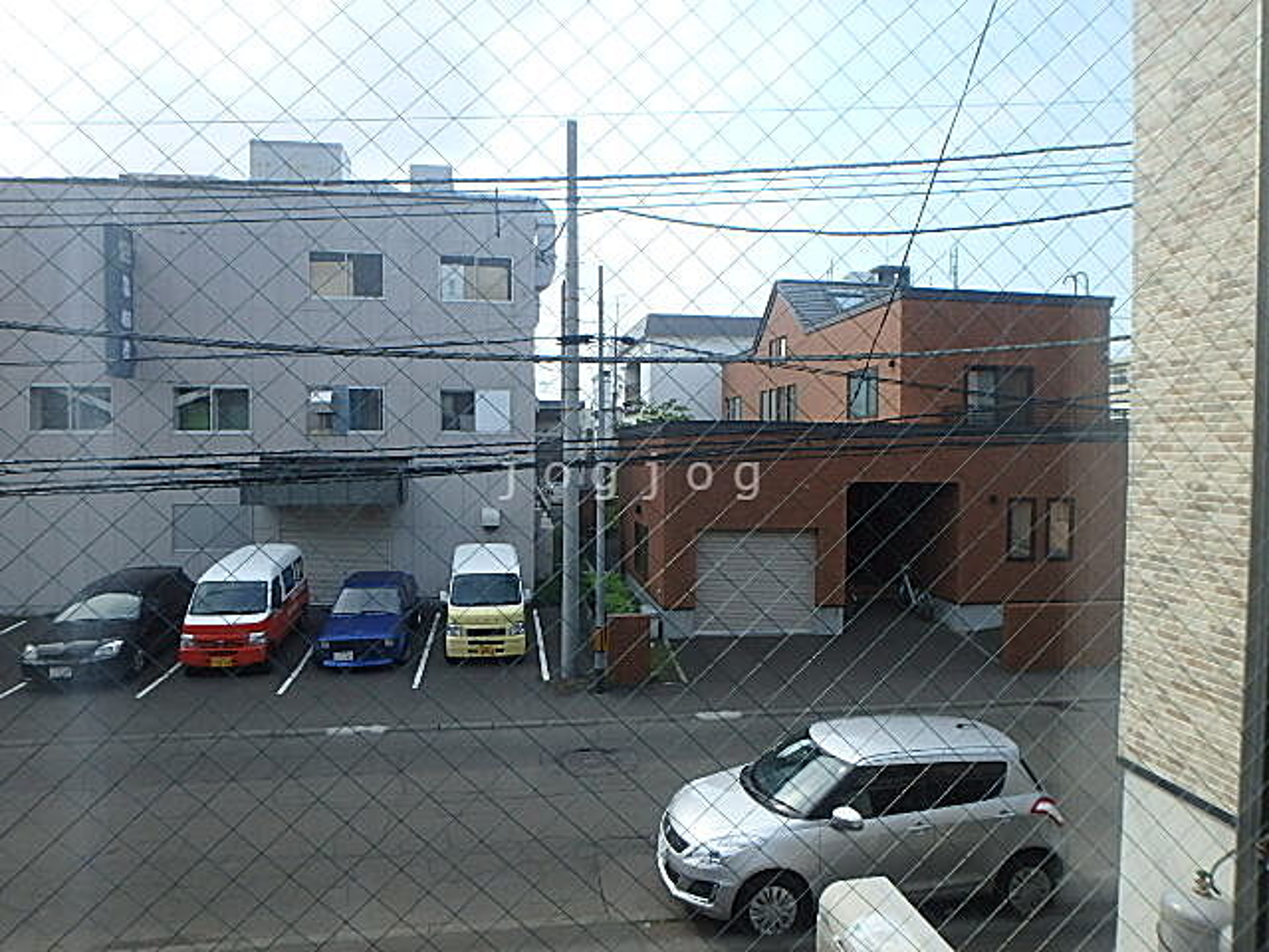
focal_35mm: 21
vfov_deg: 63.4
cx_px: 634
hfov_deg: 79.0
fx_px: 770
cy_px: 476
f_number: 3.5
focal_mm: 3.7
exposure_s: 1/800
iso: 125
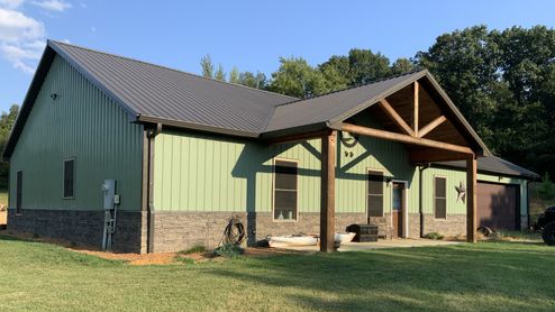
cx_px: 279
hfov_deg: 61.0
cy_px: 192
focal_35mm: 32
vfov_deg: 36.5
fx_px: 471
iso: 16
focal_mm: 3
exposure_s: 1/962
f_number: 1.8
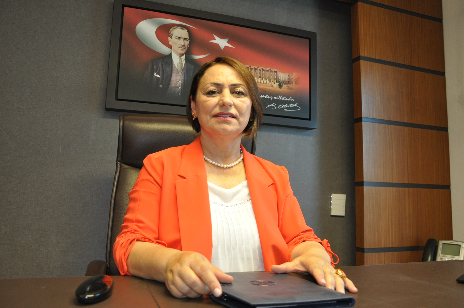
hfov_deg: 59.6
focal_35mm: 32
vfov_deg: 41.6
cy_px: 154
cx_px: 232
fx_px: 406
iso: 800
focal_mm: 21
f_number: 4
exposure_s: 1/80
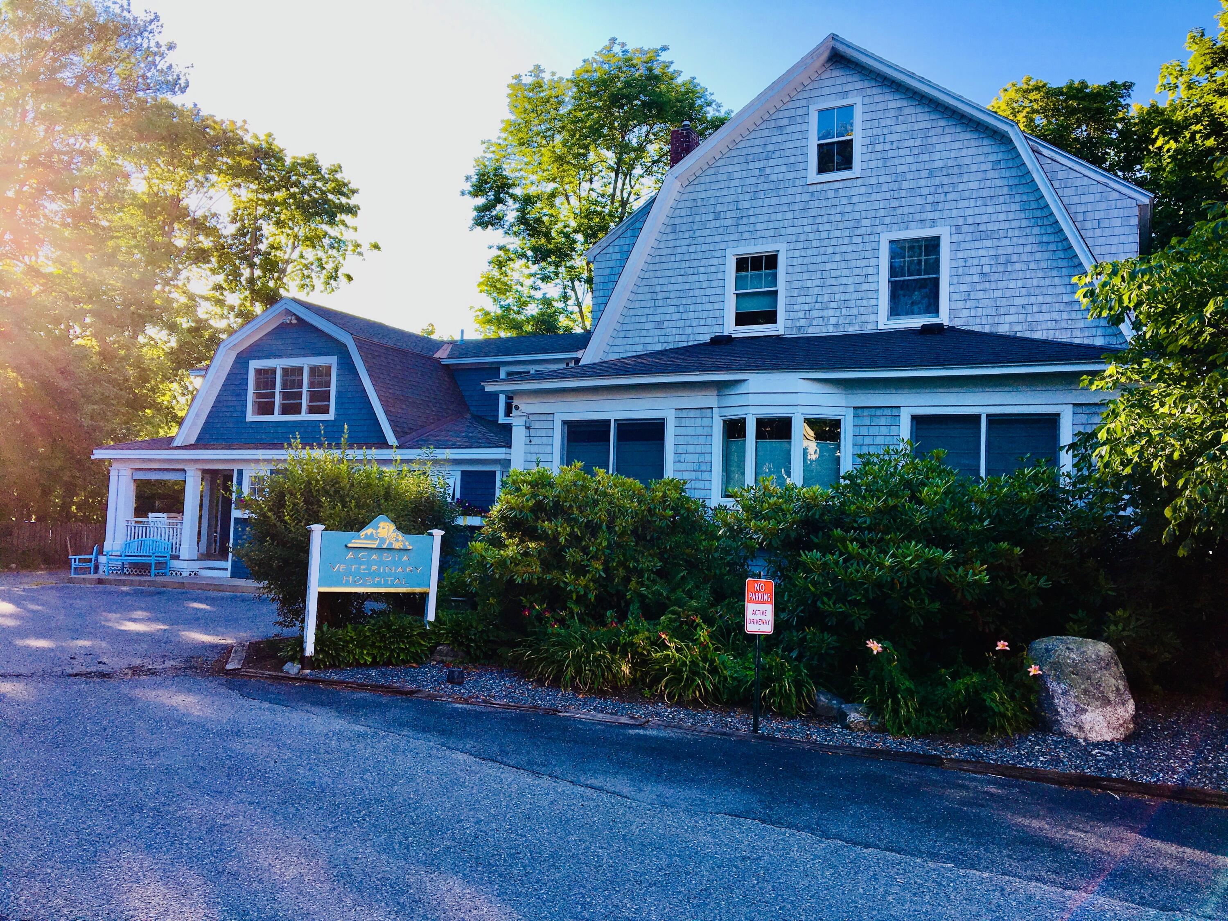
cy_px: 460
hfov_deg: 61.7
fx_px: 1029
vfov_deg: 48.2
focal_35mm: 29
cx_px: 614
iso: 25
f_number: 2.2
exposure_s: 1/425
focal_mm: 4.15
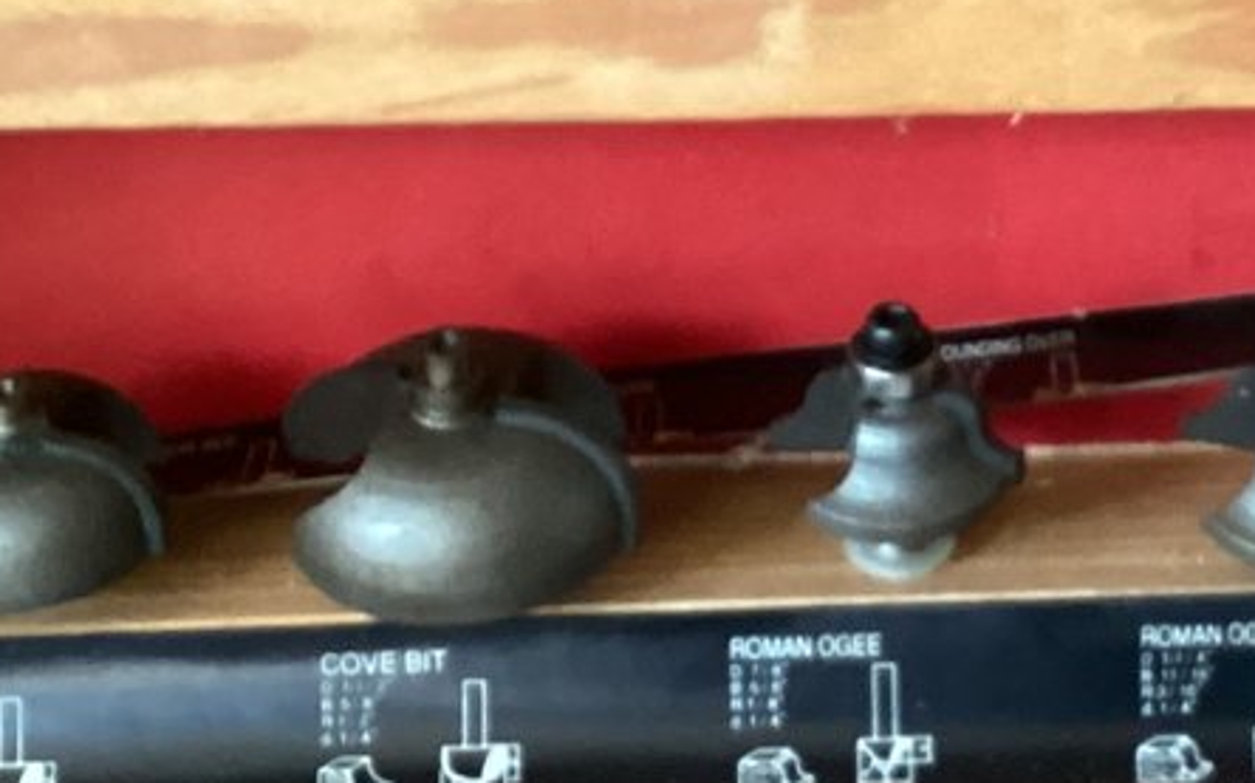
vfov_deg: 11.6
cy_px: 49
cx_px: 1163
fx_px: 3829
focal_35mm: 112
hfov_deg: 18.3
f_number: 2.4
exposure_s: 1/30
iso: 400
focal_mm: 3.3
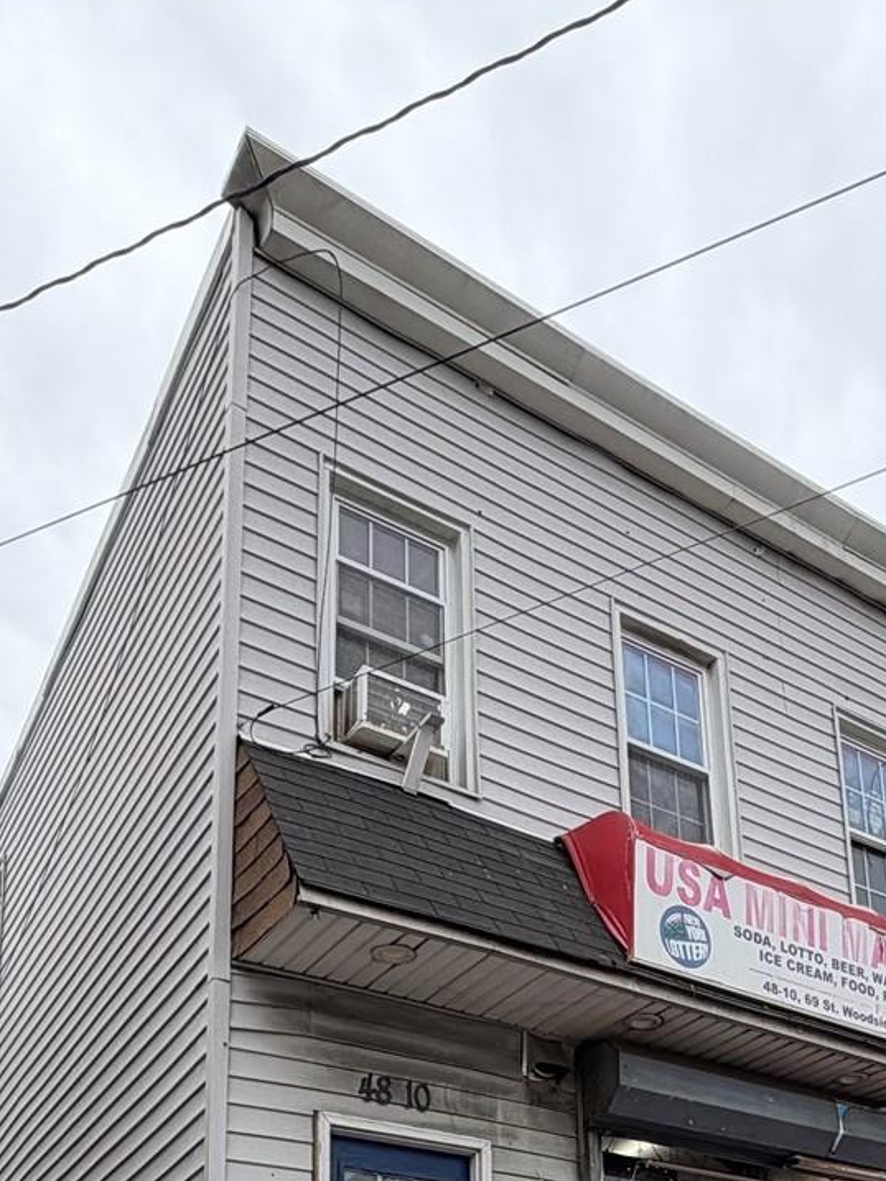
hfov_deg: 35.3
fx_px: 1365
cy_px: 1247
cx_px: 641
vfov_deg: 39.6
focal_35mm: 40
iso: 40
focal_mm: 2.22
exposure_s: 1/502
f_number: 2.2
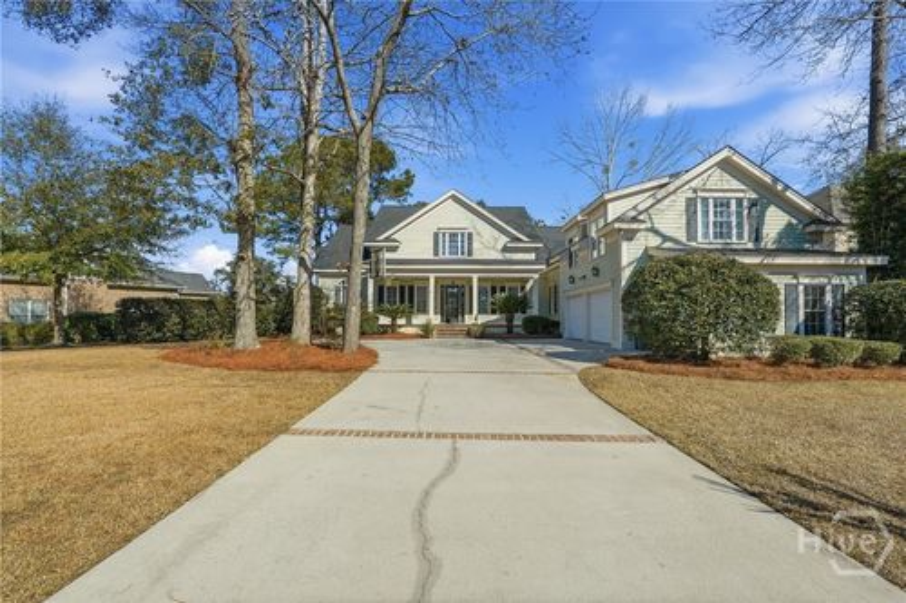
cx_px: 453
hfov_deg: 96.8
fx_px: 403
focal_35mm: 16
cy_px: 302
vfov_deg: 73.7
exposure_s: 1/4000
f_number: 9
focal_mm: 16
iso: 320
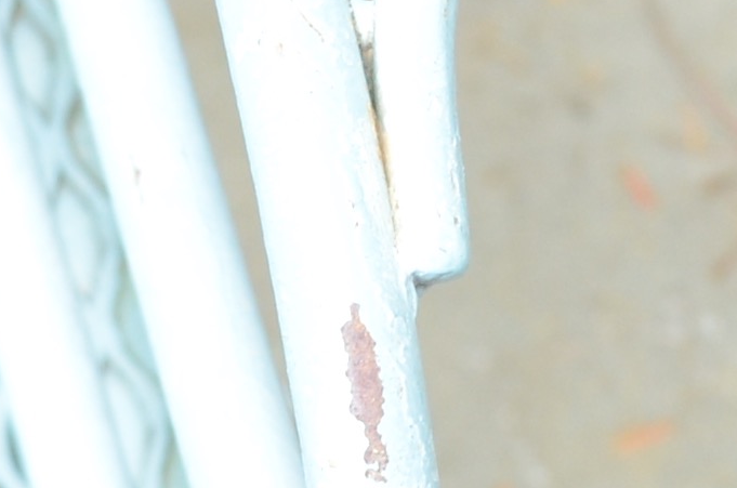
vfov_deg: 4.3
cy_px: -169
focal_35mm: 315
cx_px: 365
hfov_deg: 6.6
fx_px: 6427
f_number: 5.6
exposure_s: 1/160
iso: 500
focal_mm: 29
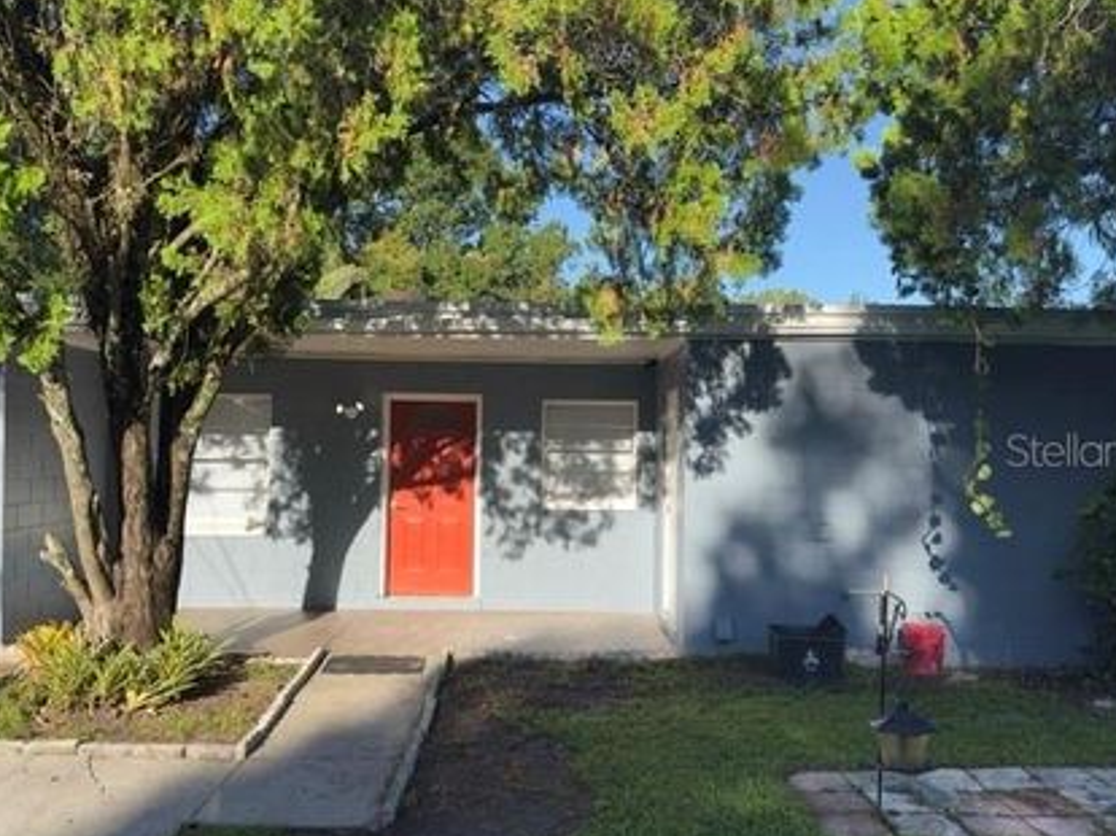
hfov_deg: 61.7
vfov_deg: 48.1
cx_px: 531
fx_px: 934
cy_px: 449
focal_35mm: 29
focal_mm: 6.86
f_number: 1.78
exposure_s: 1/1965
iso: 80
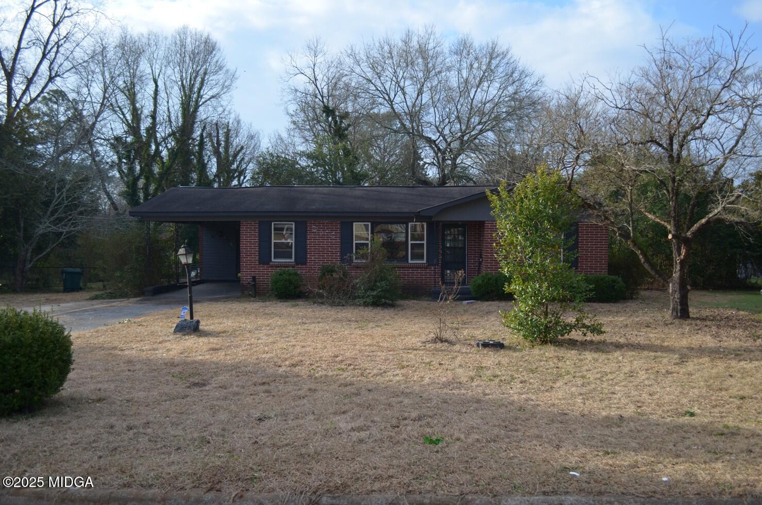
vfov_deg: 43.4
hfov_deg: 62.0
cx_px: 381
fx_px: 634
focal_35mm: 30
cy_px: 252
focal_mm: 20
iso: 125
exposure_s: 1/500
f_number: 3.8
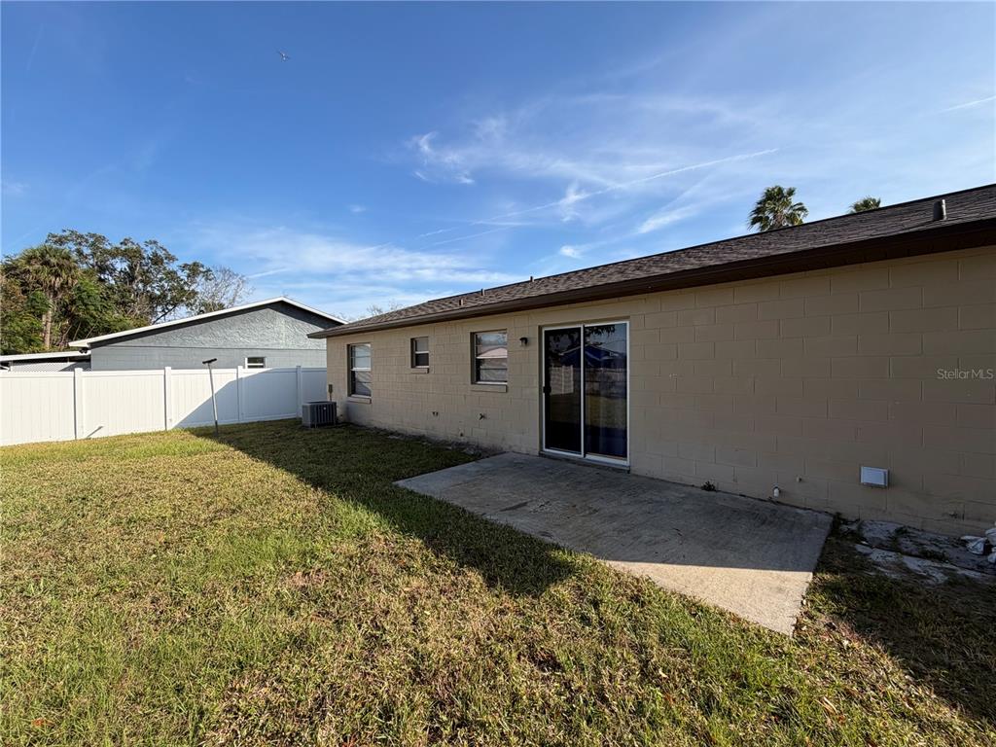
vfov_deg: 85.7
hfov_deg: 102.1
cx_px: 498
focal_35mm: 14
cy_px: 374
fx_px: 403
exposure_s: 1/770
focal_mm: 2.22
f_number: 2.2
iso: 25
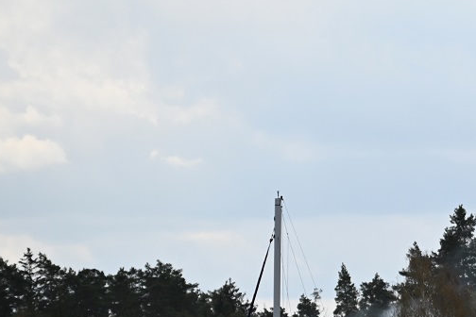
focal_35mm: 551
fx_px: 7285
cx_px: 680
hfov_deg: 3.7
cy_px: 319
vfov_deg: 2.5
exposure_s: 1/1000
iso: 125
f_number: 5.6
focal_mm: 185
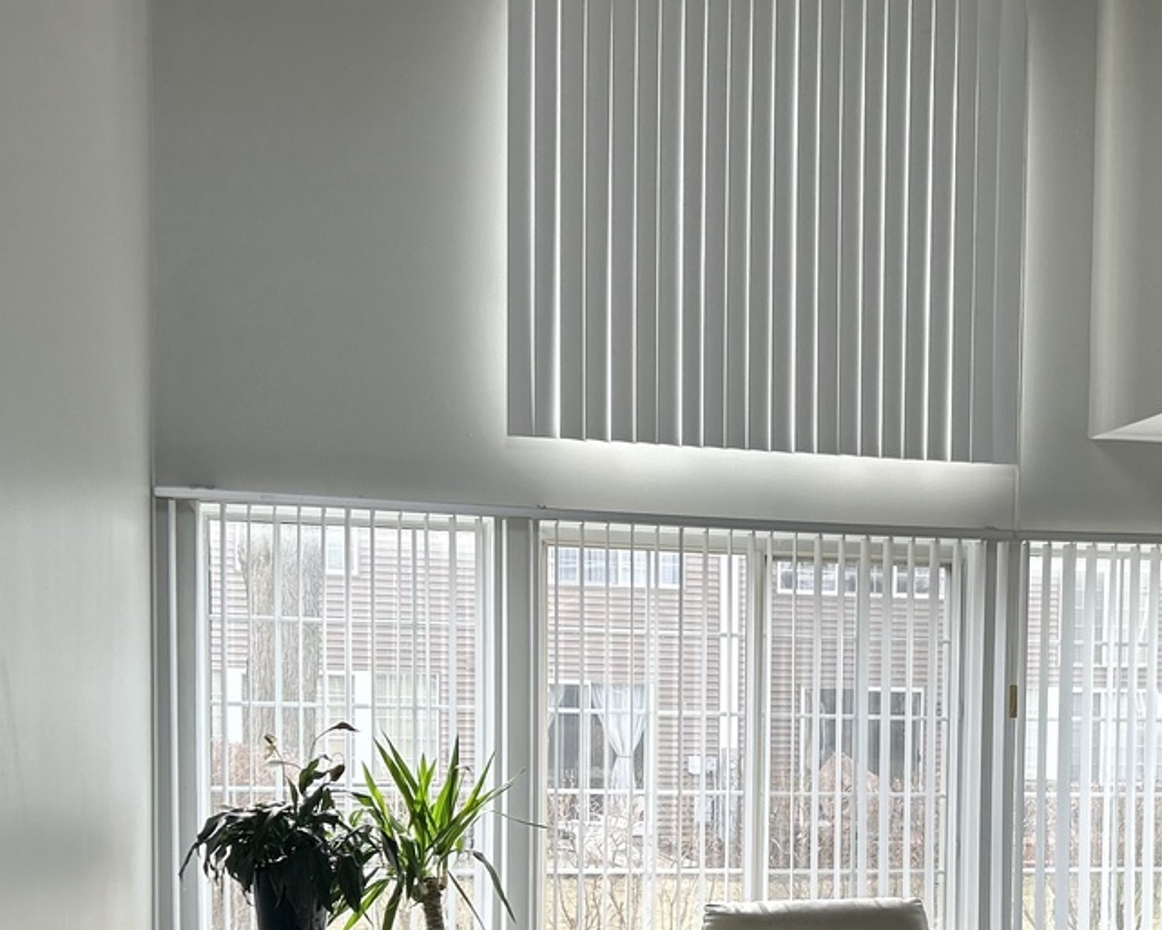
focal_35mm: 57
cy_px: 816
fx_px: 1961
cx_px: 845
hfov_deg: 32.5
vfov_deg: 25.9
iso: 50
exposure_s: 1/499
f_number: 1.5
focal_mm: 5.7
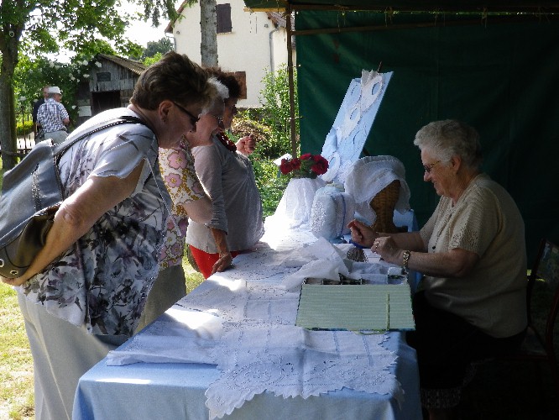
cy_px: 210
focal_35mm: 39
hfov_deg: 47.8
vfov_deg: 36.8
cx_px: 280
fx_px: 630
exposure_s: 1/125
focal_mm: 7
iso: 80
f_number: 4
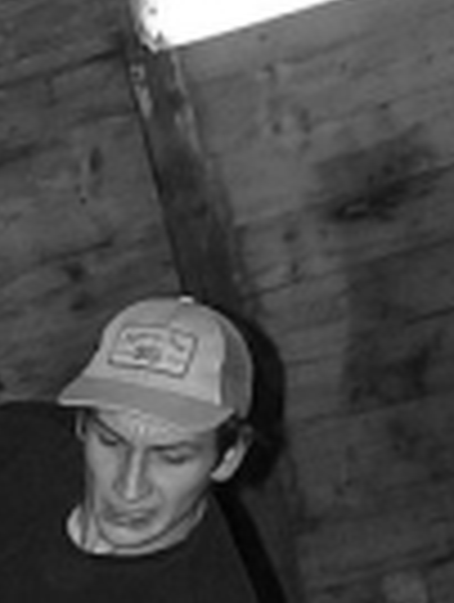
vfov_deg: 10.9
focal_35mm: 161
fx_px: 2807
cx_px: -441
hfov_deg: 8.8
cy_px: 1287
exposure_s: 1/30
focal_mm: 6
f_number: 2.8
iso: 150
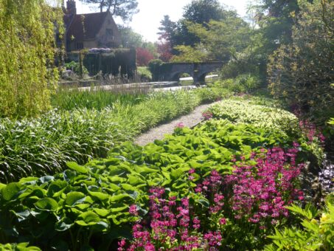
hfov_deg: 36.2
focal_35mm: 53
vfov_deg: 27.5
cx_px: 167
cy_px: 126
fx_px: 512
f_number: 4.4
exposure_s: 1/400
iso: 100
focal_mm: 9
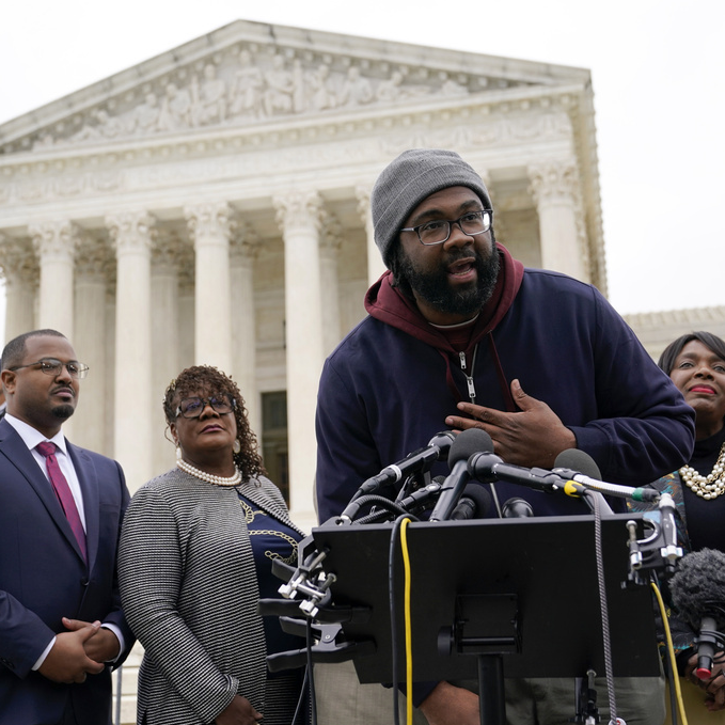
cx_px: 390
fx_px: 1185
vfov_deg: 34.0
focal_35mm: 50
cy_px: 362
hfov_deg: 34.0
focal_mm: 39
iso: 320
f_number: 4
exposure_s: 1/800
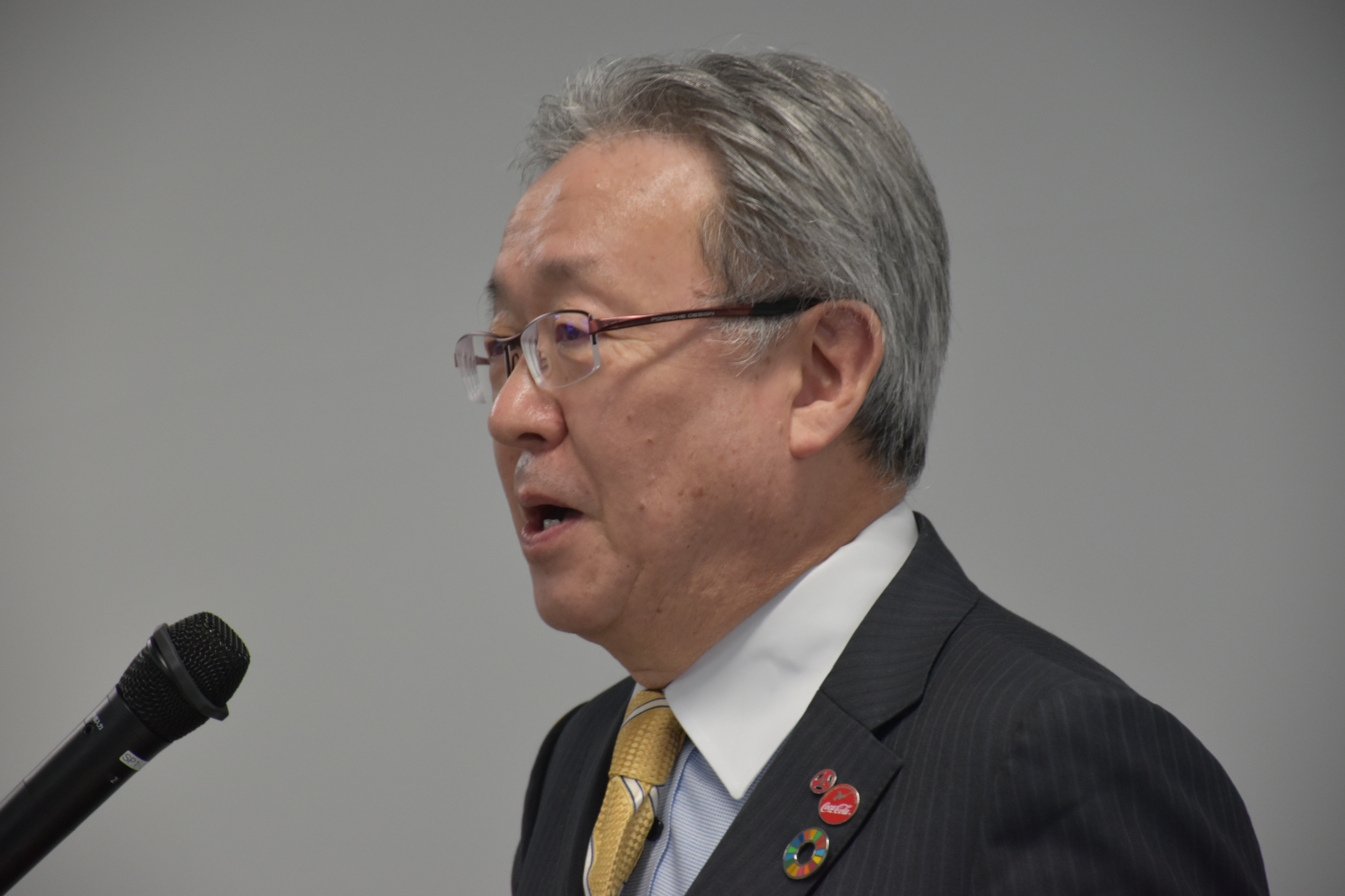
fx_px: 7845
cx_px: 672
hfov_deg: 9.8
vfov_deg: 6.5
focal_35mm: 210
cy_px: 448
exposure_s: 1/125
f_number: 5.6
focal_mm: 140
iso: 1000
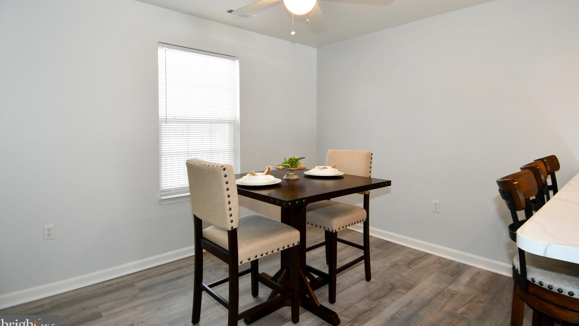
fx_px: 292
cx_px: 288
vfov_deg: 58.1
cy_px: 141
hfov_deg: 89.6
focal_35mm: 19
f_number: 4
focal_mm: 12
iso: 200
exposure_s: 1/60
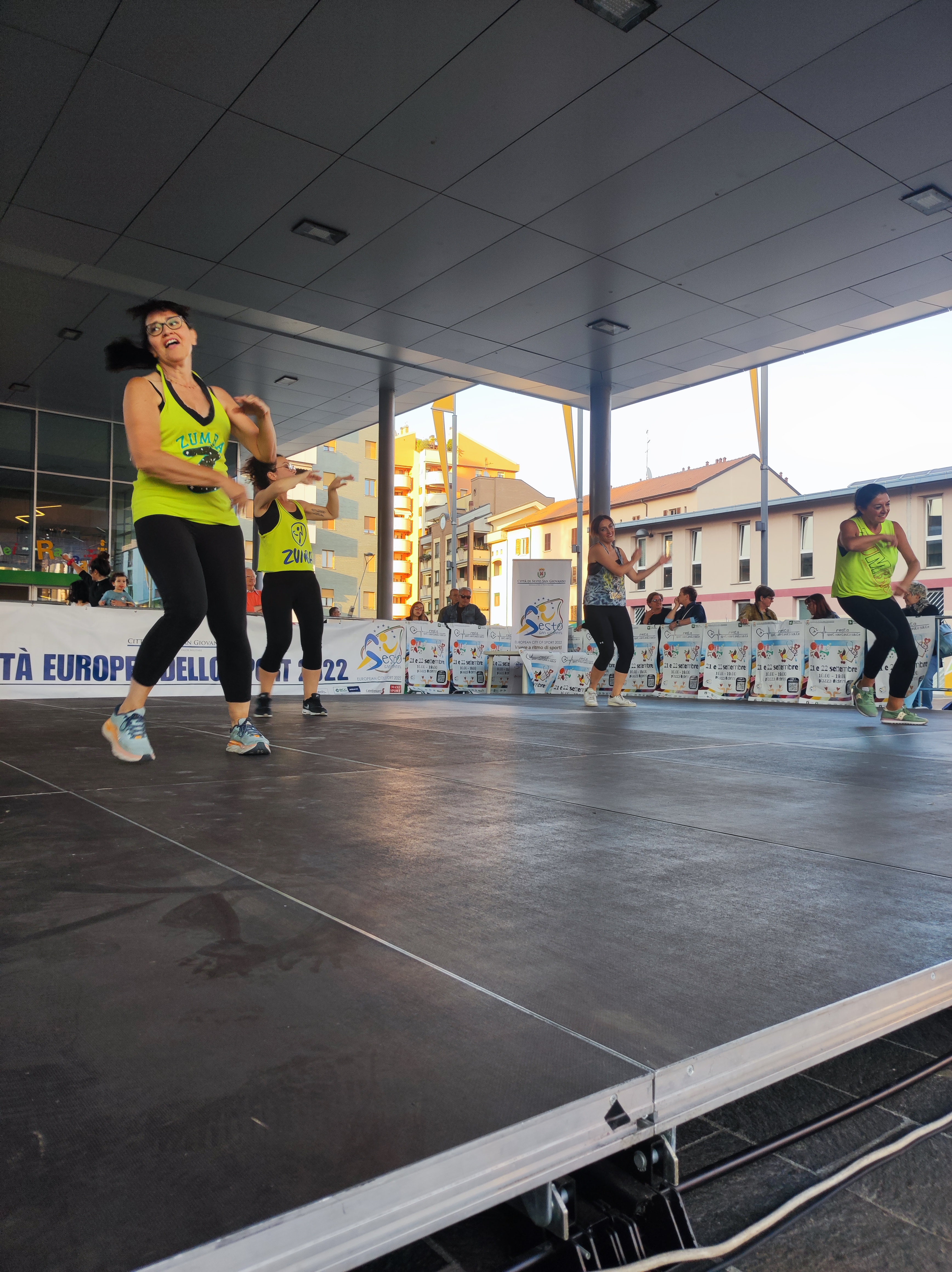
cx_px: 476
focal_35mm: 25
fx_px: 918
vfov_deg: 69.4
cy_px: 636
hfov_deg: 54.8
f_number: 1.79
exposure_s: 1/109
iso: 50
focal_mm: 4.7
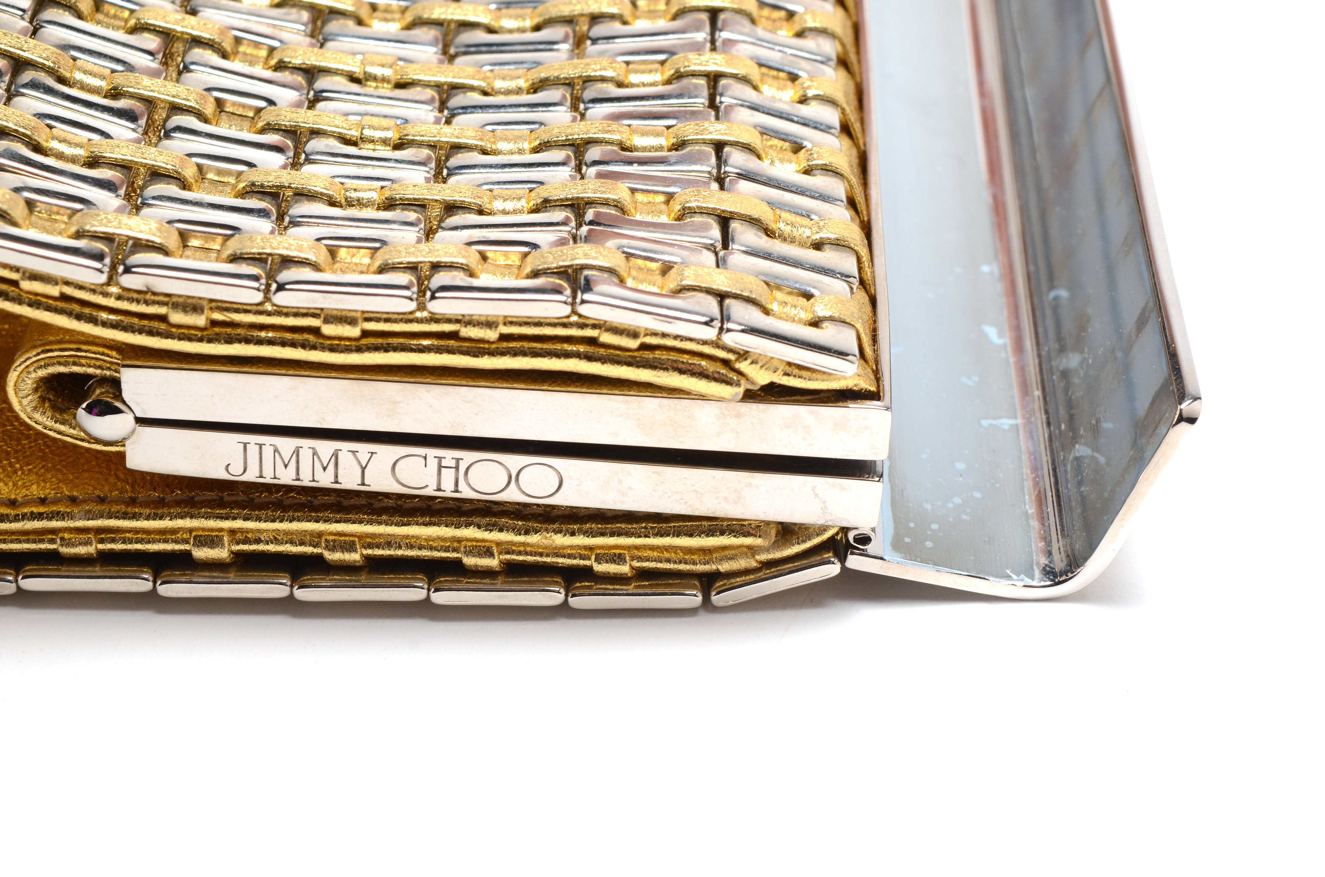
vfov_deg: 16.5
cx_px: 662
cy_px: 438
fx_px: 3030
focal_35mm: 82
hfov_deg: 24.7
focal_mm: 55
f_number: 14
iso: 400
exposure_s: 1/125
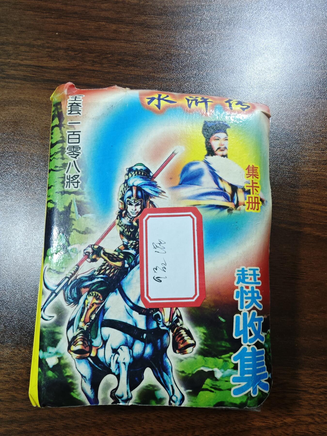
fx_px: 290
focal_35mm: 23
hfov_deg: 58.9
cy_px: 218
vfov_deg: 73.9
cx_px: 164
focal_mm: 2.03
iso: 125
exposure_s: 1/100
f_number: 1.8
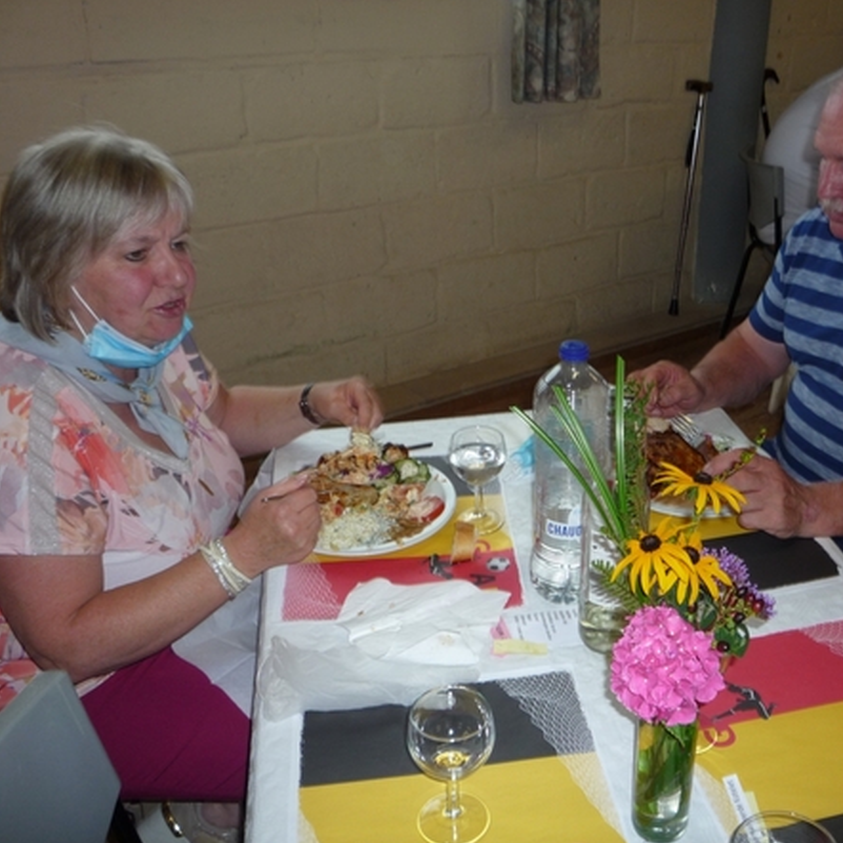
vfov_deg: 46.0
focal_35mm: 36
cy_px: 420
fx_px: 992
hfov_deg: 45.3
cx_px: 570
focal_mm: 5.2
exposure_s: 1/30
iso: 100
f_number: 3.3
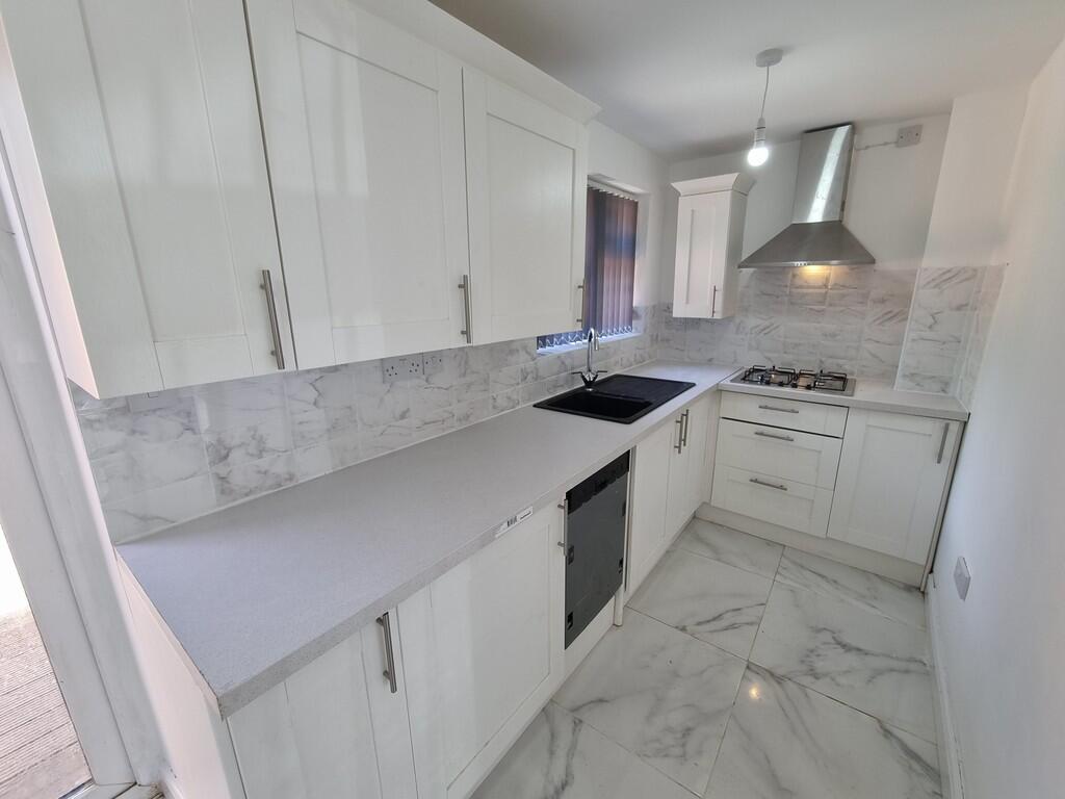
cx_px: 532
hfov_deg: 106.2
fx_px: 400
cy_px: 400
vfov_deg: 89.9
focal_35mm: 13
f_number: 2.2
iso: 64
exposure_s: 1/100
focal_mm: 2.2
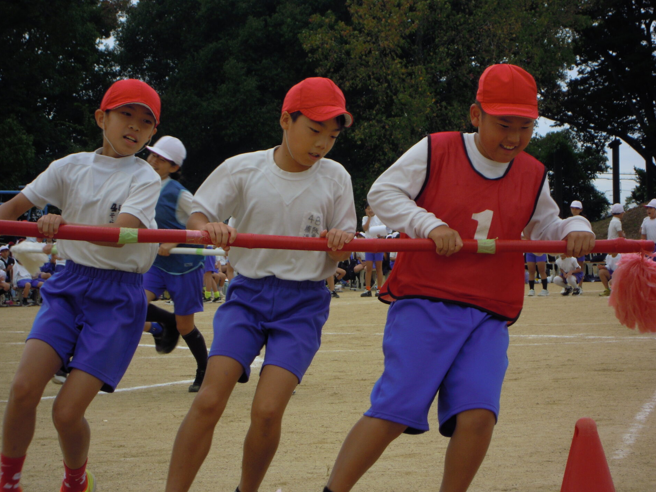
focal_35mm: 142
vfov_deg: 10.4
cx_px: 324
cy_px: 247
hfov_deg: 13.9
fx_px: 2691
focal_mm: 25
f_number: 6.6
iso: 100
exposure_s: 1/250
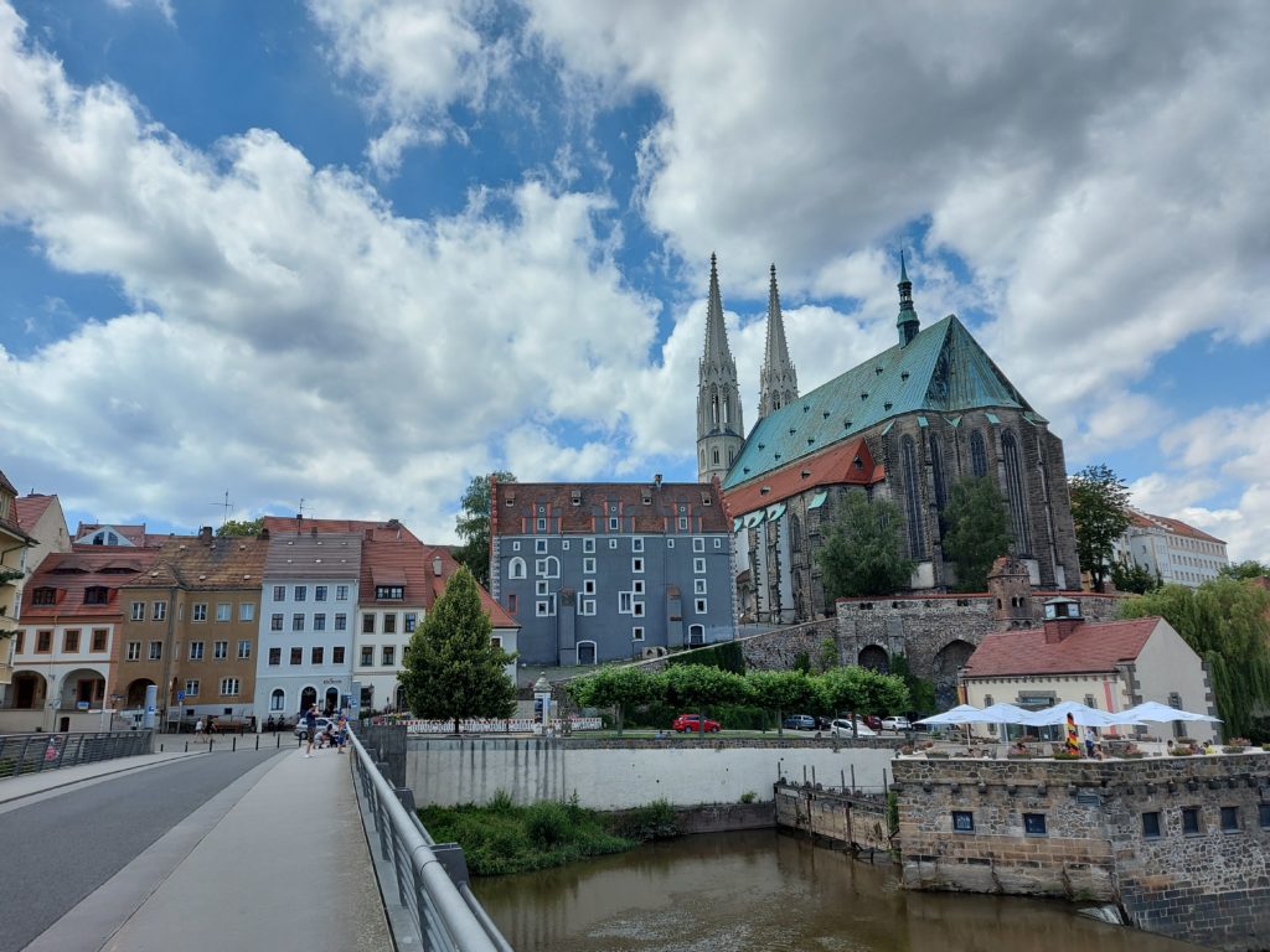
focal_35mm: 24
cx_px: 635
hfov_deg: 71.6
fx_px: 881
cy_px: 476
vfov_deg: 56.8
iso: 32
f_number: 1.8
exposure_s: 1/1227
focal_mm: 5.23
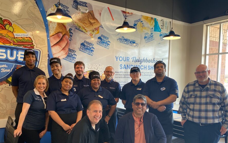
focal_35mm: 32
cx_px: 111
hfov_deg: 59.6
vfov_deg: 38.9
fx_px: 199
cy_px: 97
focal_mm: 4.25
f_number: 1.8
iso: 100
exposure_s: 1/120
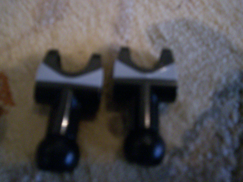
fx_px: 253
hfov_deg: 51.4
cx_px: 122
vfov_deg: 39.7
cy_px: 91
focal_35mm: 36
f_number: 4.5
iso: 400
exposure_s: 1/8
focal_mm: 5.9
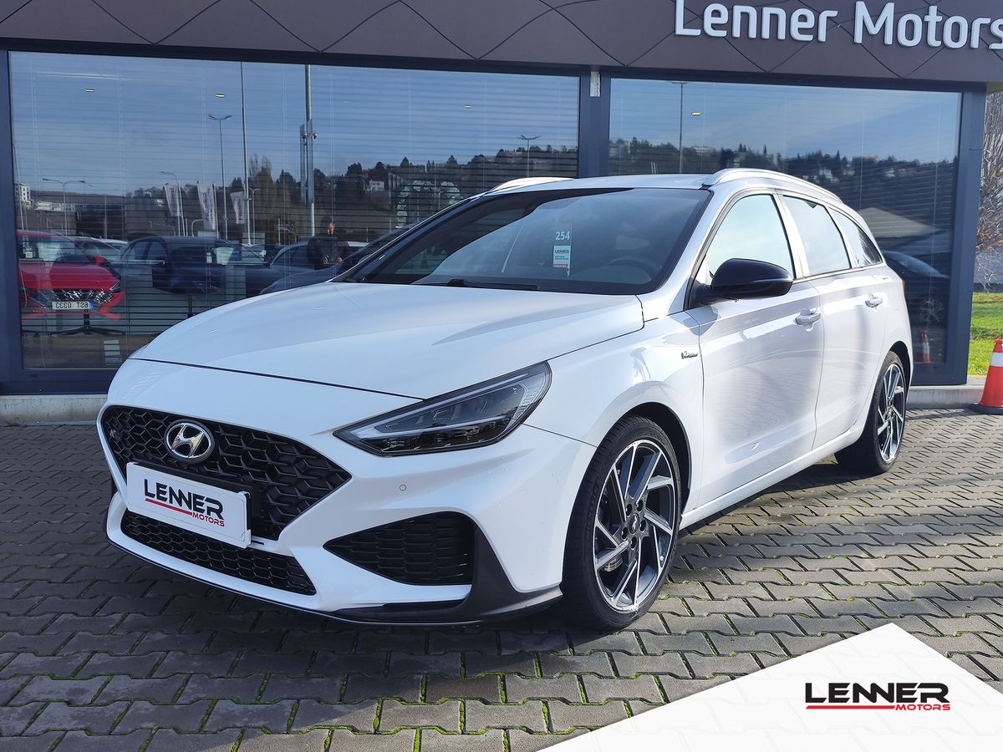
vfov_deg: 58.9
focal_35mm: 23
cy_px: 376
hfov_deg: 73.9
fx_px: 666
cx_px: 502
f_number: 1.69
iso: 50
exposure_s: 1/699
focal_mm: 7.01
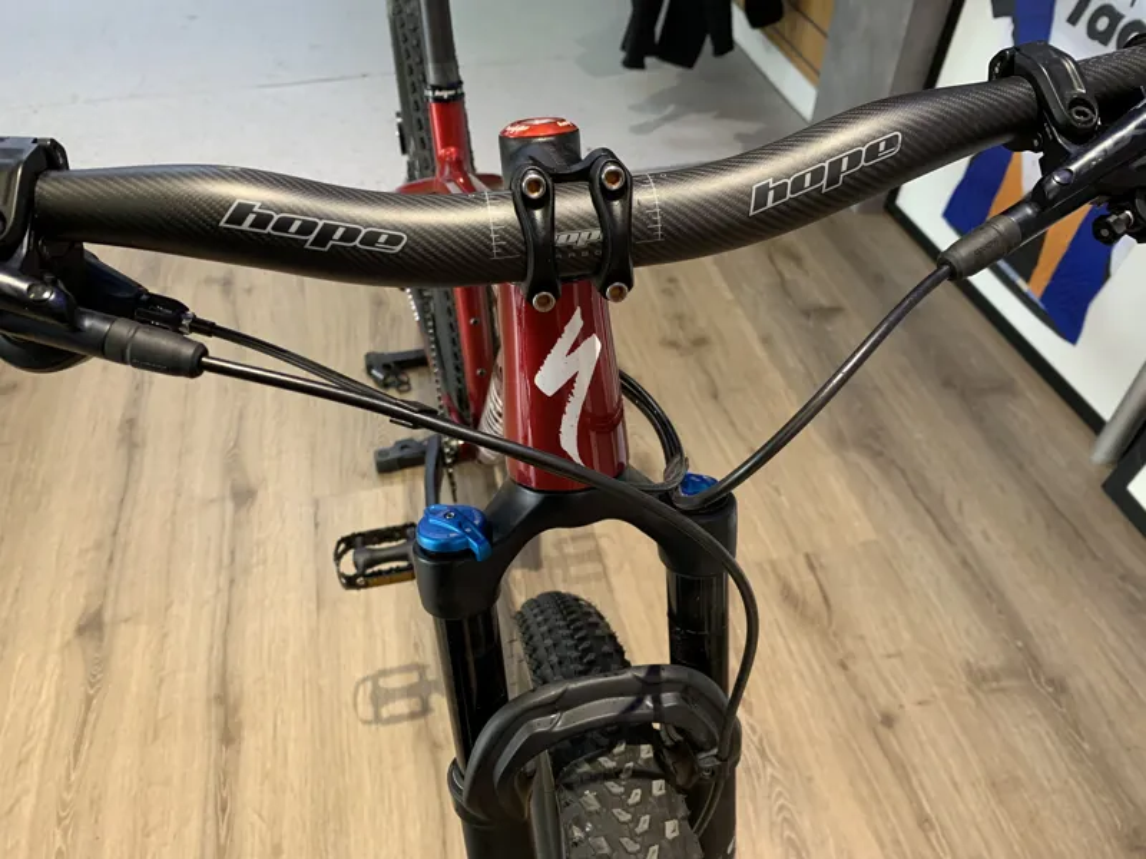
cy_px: 430
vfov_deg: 53.1
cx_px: 573
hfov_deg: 67.3
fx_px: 861
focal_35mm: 26
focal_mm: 4.25
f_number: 1.8
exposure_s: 1/50
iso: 200
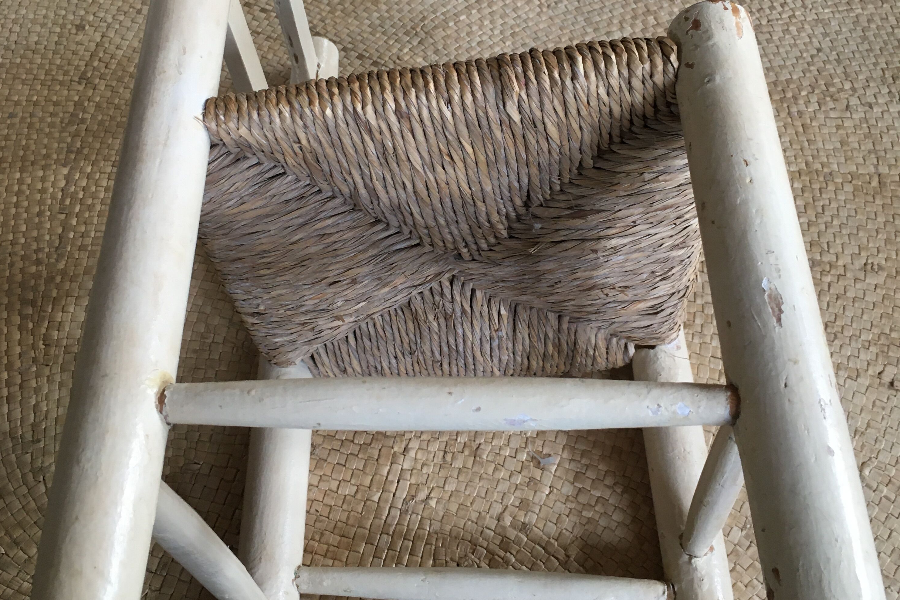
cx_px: 442
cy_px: 233
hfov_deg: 47.4
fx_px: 1025
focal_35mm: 41
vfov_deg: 32.5
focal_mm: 4.15
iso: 80
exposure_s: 1/33
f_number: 2.2
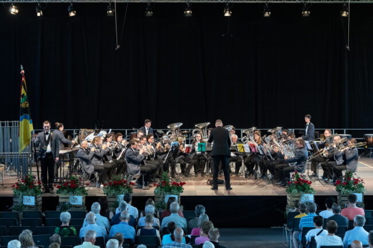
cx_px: 186
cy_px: 124
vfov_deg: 16.6
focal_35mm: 82
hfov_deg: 24.8
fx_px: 849
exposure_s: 1/125
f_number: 8
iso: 4000
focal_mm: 82
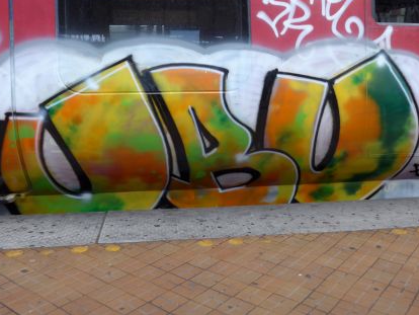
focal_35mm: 35
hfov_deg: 52.6
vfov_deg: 40.7
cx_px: 221
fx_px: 424
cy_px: 149
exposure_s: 1/125
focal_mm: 6
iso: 80
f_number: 2
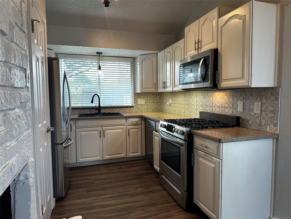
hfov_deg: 71.6
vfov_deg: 56.8
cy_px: 110
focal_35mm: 24
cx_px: 146
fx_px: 202
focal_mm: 6.86
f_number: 1.78
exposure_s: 1/120
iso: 160
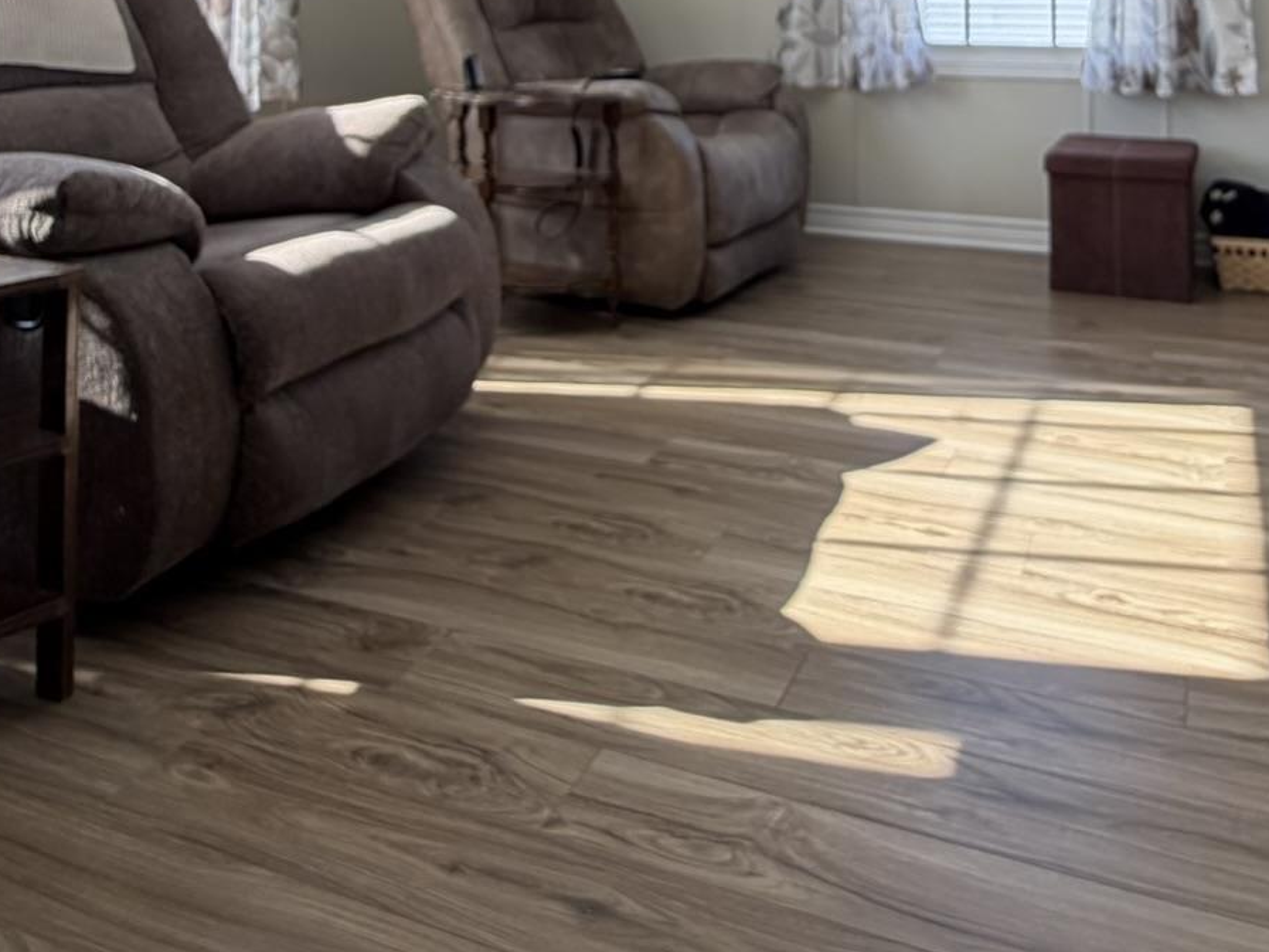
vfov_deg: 37.7
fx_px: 1173
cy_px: -65
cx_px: 775
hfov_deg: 56.3
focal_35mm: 32
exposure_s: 1/121
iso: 100
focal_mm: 2.22
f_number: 2.2
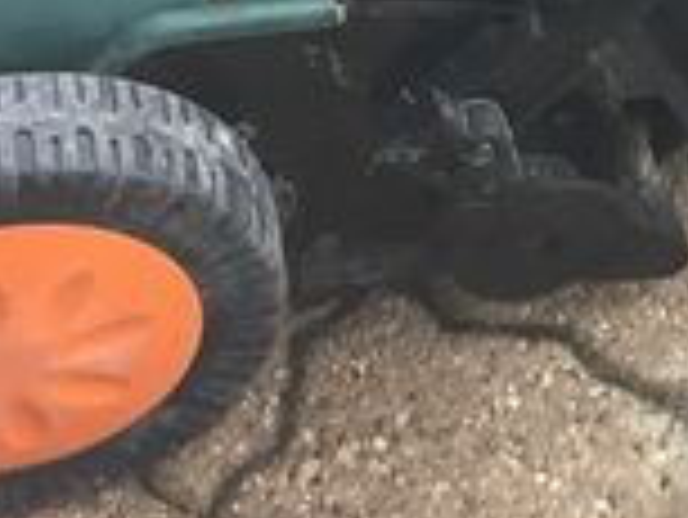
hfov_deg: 9.5
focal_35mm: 203
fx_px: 4038
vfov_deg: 6.9
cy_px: -802
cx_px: 940
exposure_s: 1/370
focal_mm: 3.3
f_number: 2.4
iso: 25
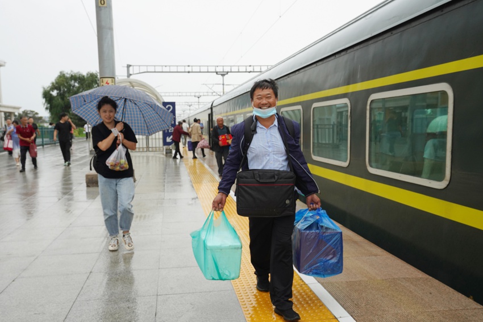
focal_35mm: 31
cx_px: 242
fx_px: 416
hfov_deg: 60.3
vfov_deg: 42.3
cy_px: 161
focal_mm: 31
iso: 800
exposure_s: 1/200
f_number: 9
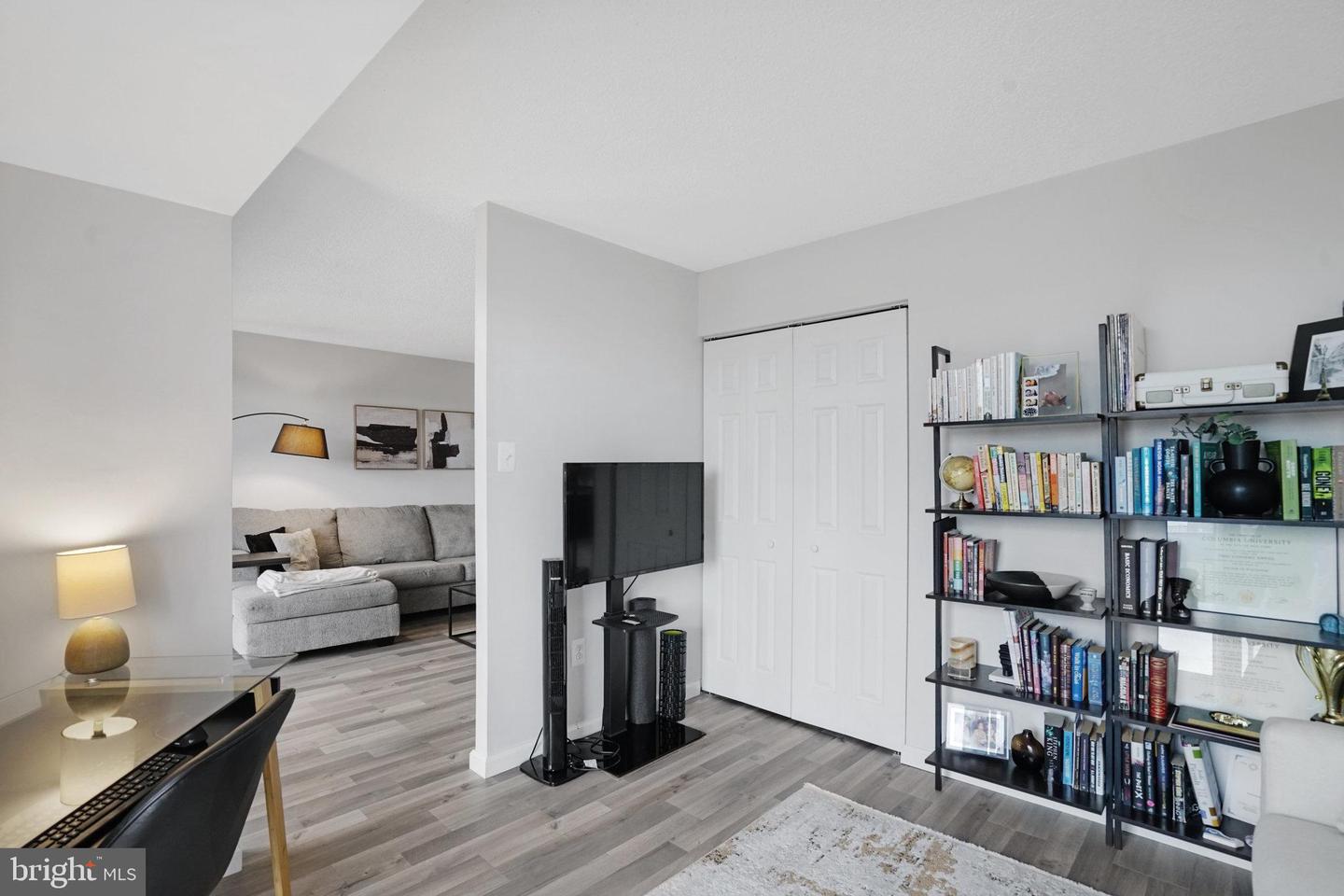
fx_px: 597
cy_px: 448
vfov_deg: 73.7
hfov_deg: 96.7
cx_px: 672
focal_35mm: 16
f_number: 8
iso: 1250
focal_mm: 16
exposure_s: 1/100
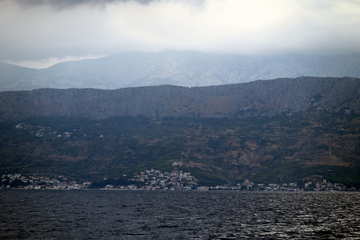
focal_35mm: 155
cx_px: 180
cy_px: 120
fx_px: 1550
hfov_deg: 13.2
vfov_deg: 8.9
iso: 100
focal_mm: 155
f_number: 4.8
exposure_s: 1/320
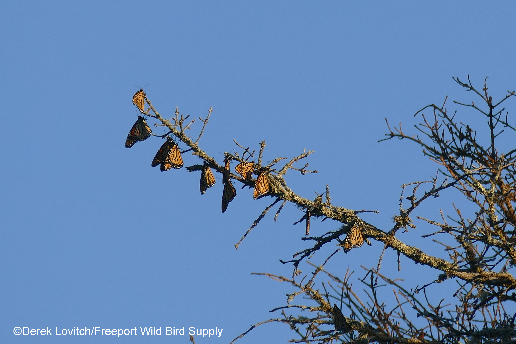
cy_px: 172
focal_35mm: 800
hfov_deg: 2.6
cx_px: 258
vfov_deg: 1.7
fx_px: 11466
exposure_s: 1/640
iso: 125
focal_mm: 146
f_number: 4
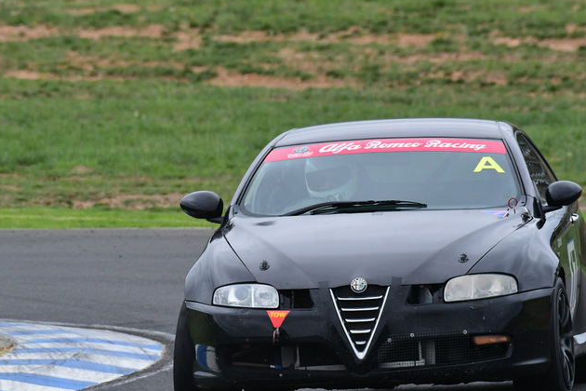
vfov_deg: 1.4
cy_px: 224
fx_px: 15512
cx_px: 273
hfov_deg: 2.2
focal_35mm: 953
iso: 1250
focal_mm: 500
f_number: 11
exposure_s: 1/640
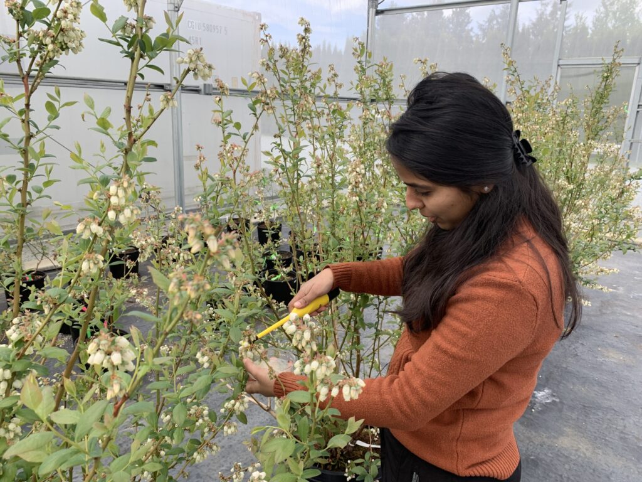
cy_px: 241
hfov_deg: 67.3
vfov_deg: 53.1
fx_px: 482
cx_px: 321
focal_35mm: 26
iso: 25
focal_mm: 4.25
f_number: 1.8
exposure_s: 1/327
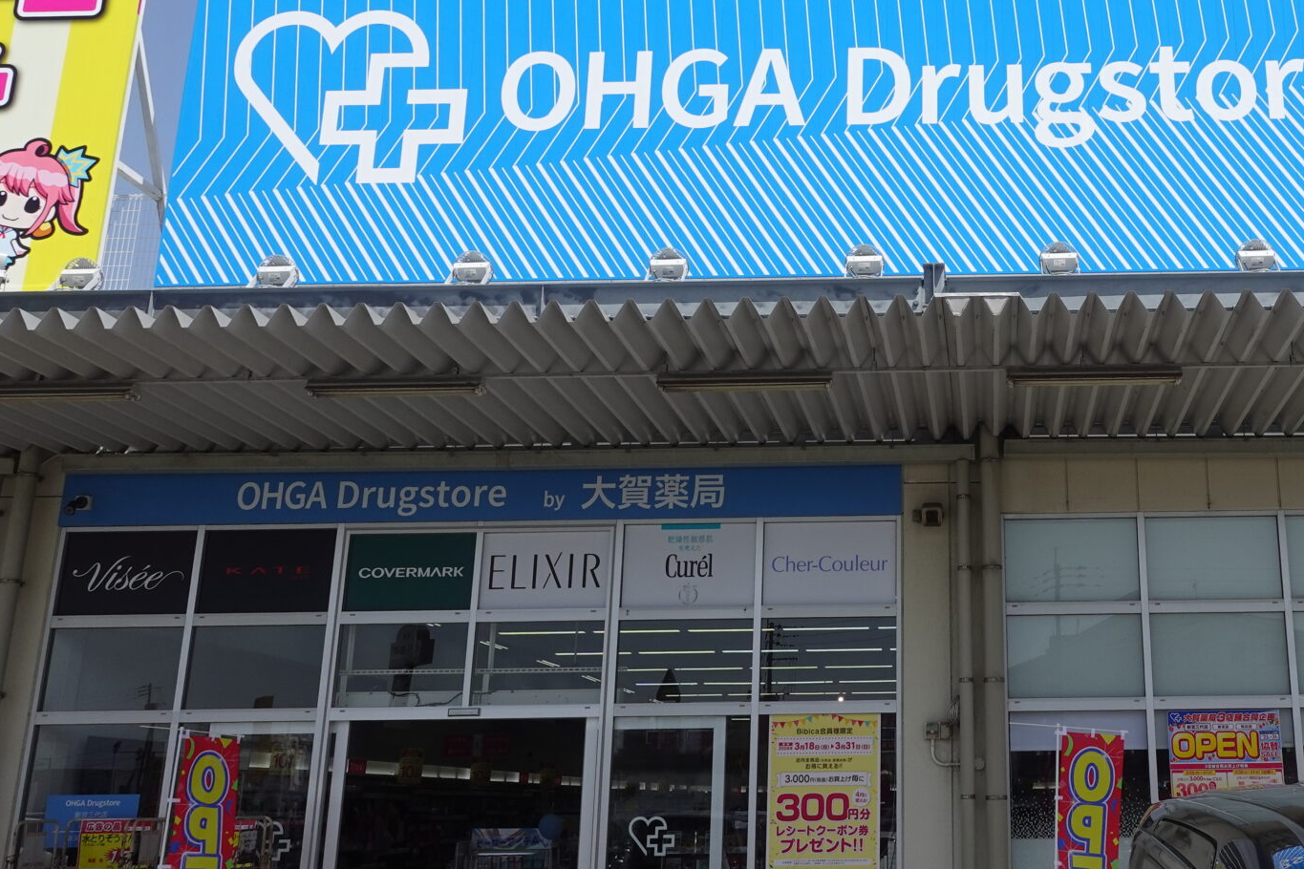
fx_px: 1630
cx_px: 960
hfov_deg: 42.4
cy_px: 194
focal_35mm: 45
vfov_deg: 29.3
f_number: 5.6
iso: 125
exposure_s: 1/640
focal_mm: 9.4
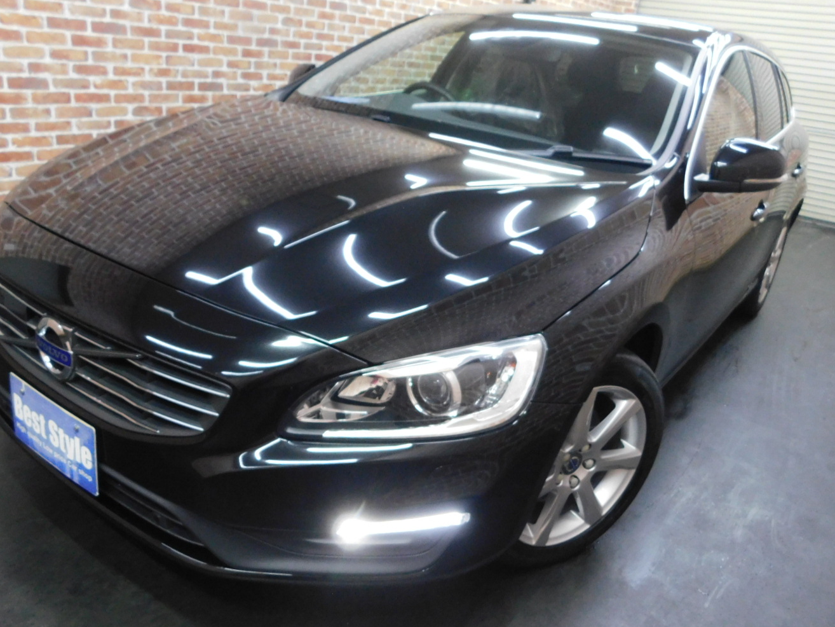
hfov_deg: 63.4
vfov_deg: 49.7
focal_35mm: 28
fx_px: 676
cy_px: 338
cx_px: 392
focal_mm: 4
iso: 400
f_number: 3
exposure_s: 1/25
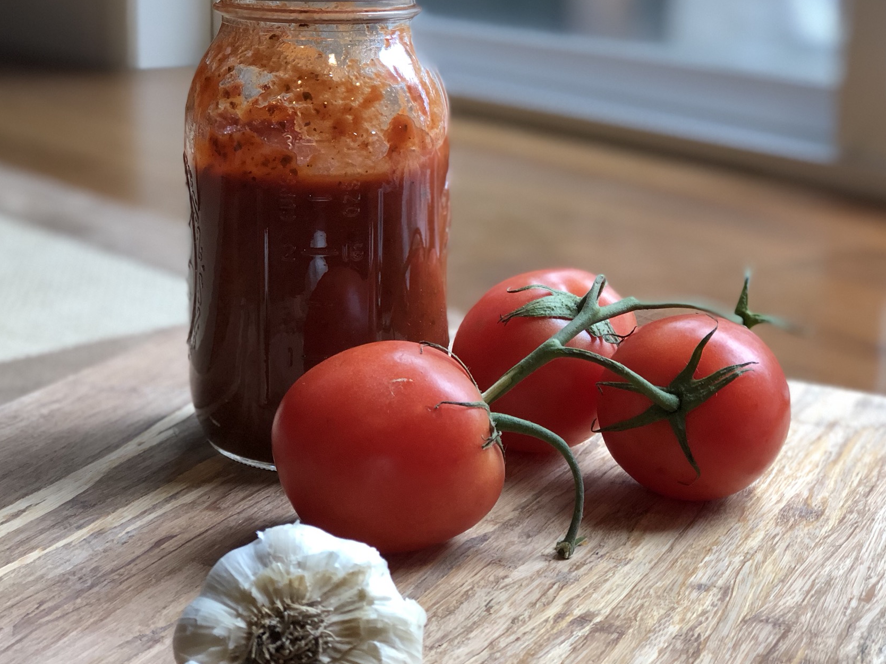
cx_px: 496
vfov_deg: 21.0
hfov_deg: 27.8
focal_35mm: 70
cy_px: 260
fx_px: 1792
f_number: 2.8
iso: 125
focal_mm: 6.6
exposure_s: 1/60
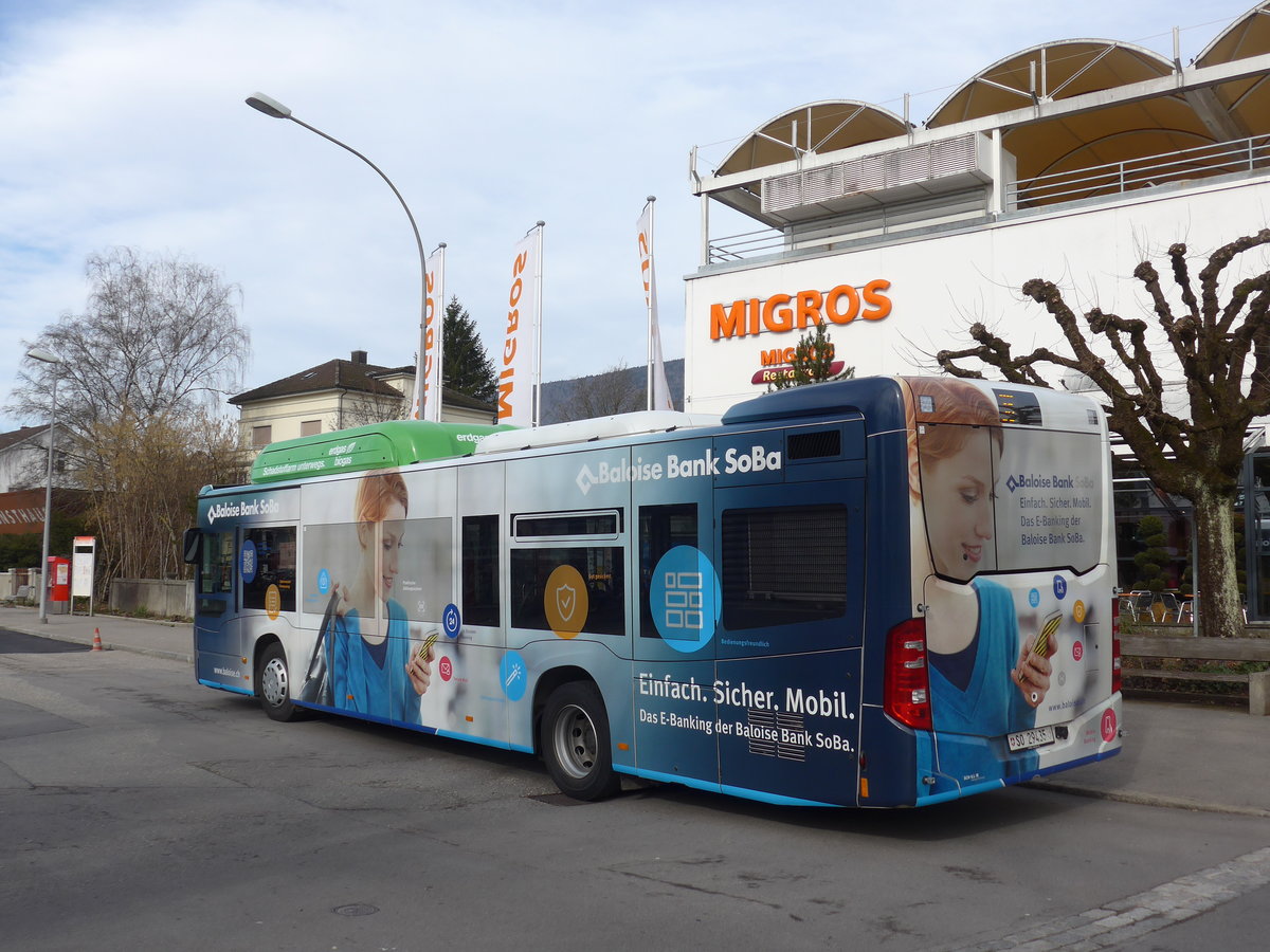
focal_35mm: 34
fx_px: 1247
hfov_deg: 54.0
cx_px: 635
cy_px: 476
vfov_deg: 41.8
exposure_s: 1/1000
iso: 80
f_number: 2.8
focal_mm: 7
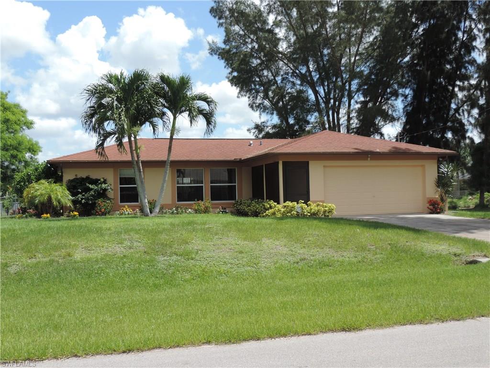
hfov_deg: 46.8
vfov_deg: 36.0
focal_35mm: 40
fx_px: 566
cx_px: 245
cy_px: 184
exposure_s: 1/640
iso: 80
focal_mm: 7.1
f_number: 3.3
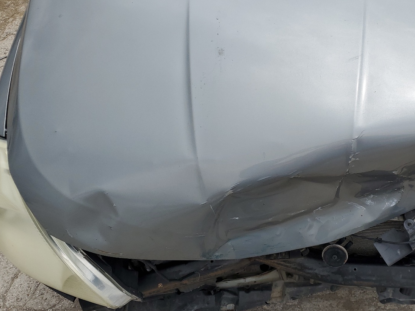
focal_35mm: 38
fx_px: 456
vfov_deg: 37.7
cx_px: 299
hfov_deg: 47.6
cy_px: 161
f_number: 1.5
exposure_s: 1/3333
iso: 50
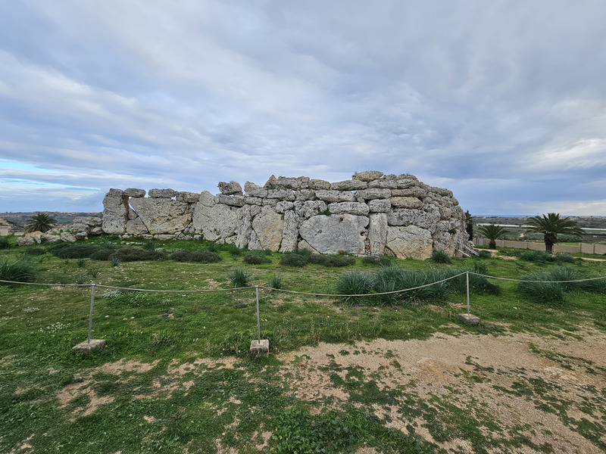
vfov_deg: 89.9
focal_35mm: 13
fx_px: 228
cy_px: 227
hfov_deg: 106.2
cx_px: 303
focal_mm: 2.2
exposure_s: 1/508
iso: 50
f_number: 2.2
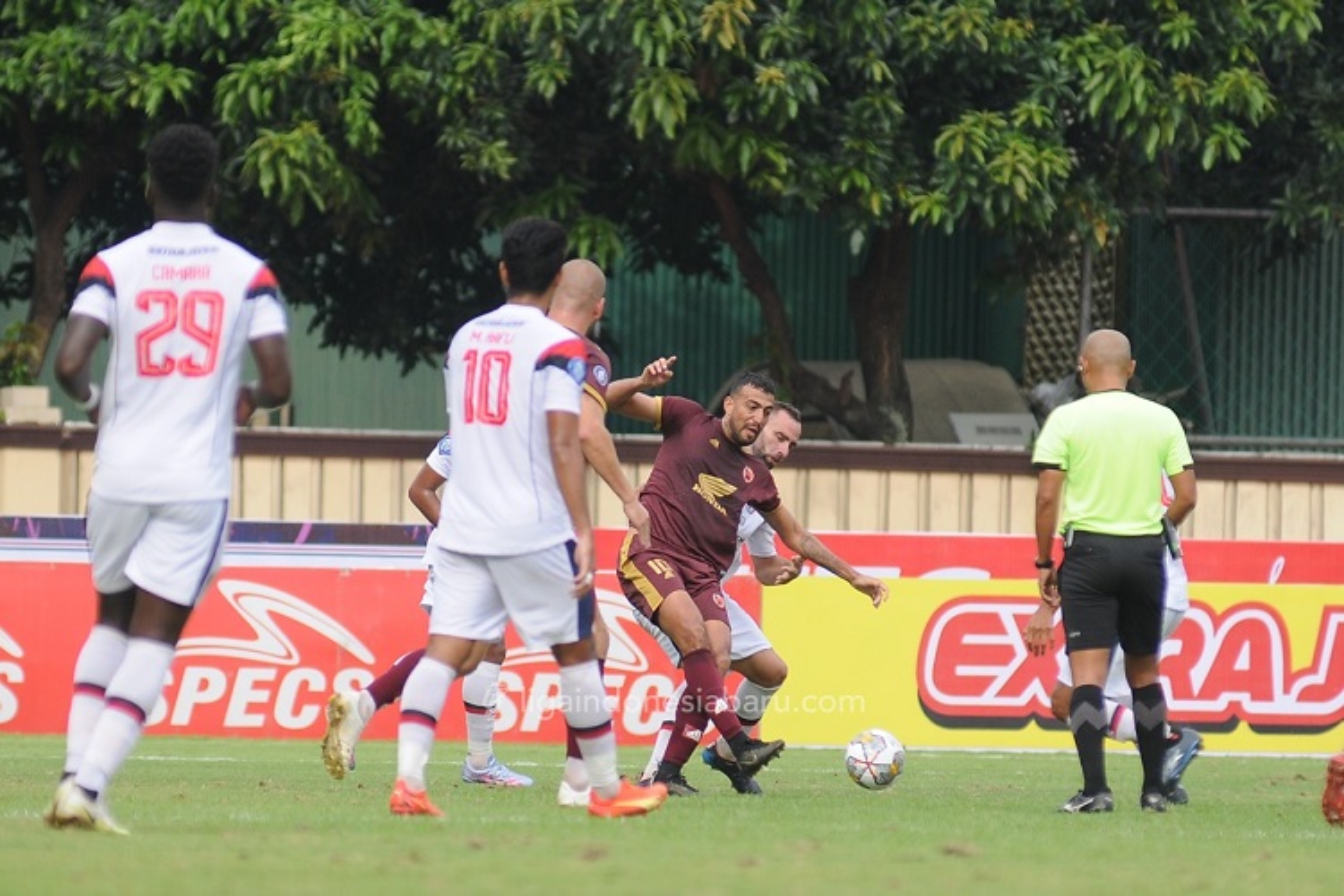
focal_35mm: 300
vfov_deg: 4.6
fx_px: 11199
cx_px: 672
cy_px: 448
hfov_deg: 6.9
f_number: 3.2
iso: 200
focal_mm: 200
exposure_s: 1/1000
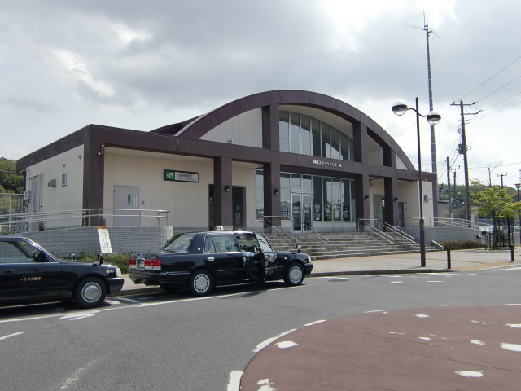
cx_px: 260
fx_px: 497
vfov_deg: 42.9
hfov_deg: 55.4
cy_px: 196
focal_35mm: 33
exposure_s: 1/200
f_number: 7.2
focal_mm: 5.8
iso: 64
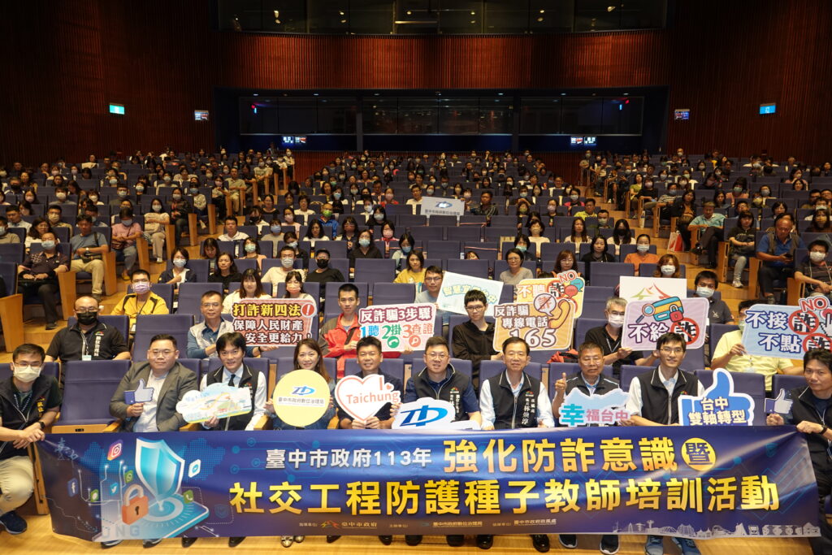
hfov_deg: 73.7
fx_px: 555
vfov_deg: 53.1
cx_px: 416
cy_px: 278
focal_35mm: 24
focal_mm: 8.8
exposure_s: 1/30
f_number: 2.4
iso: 250
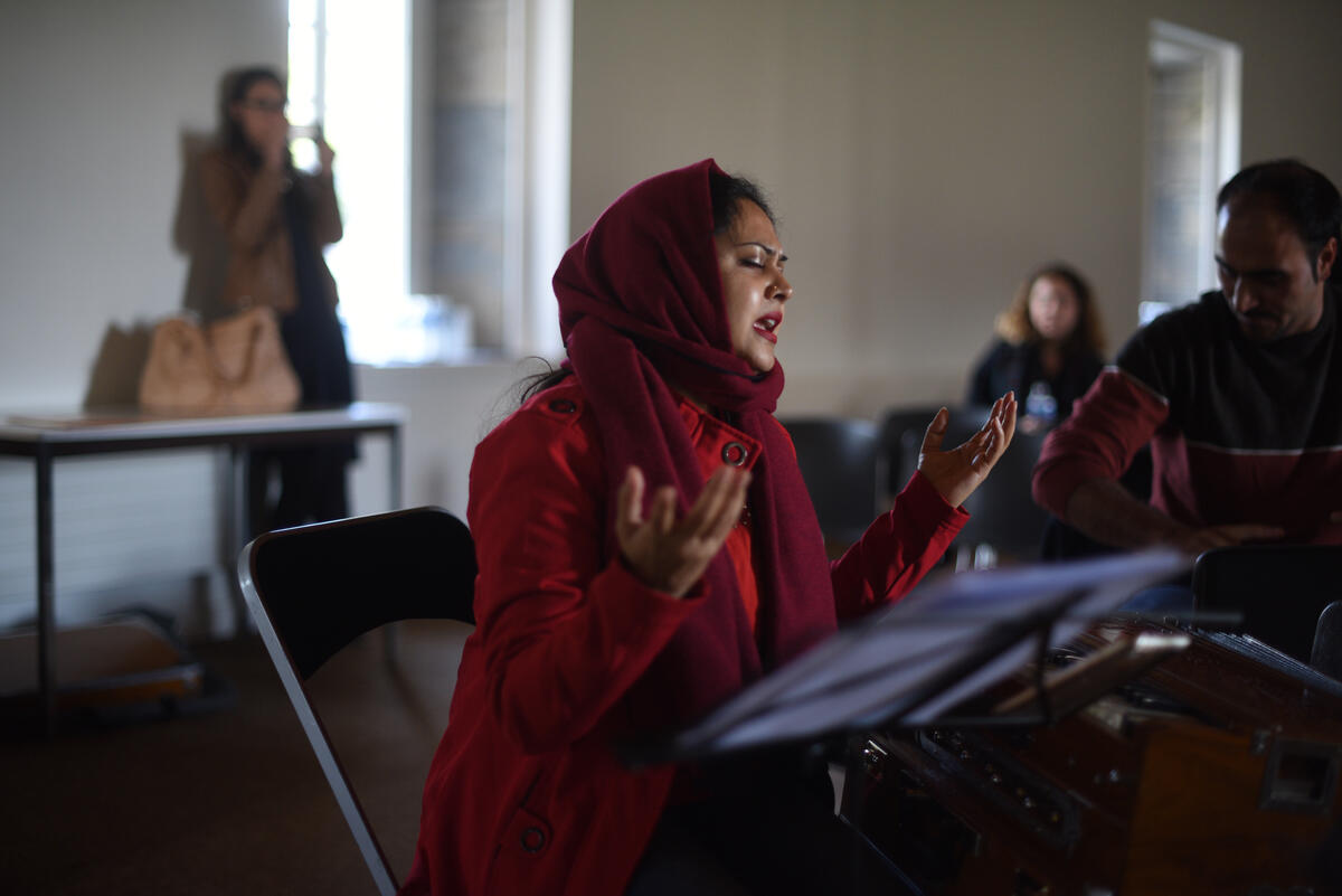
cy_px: 448
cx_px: 671
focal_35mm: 50
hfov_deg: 39.6
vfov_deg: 27.0
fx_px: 1864
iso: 400
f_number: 1.4
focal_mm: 50
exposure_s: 1/160
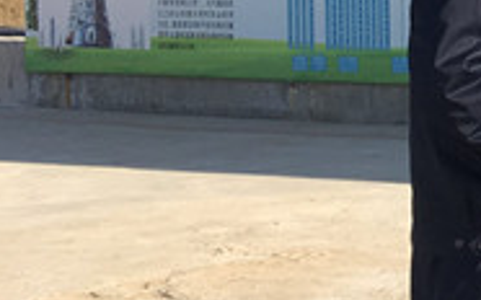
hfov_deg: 11.6
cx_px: 1143
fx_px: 1952
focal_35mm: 149
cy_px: -63
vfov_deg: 8.7
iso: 25
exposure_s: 1/855
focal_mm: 4.15
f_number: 2.2
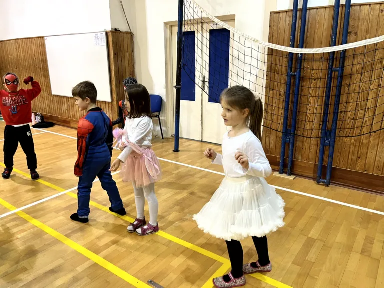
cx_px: 192
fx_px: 288
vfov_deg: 53.1
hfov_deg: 67.3
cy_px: 144
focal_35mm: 26
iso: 80
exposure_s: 1/50
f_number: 1.6
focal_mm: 5.1
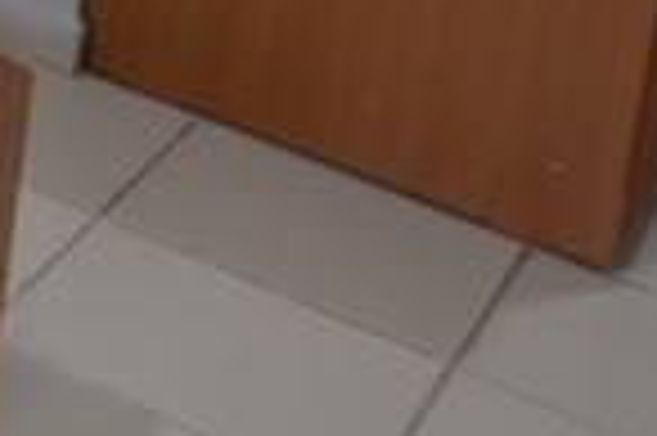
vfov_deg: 10.5
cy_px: -728
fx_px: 1914
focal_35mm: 105
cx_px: -1332
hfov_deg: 11.3
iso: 400
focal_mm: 10
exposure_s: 1/60
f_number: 4
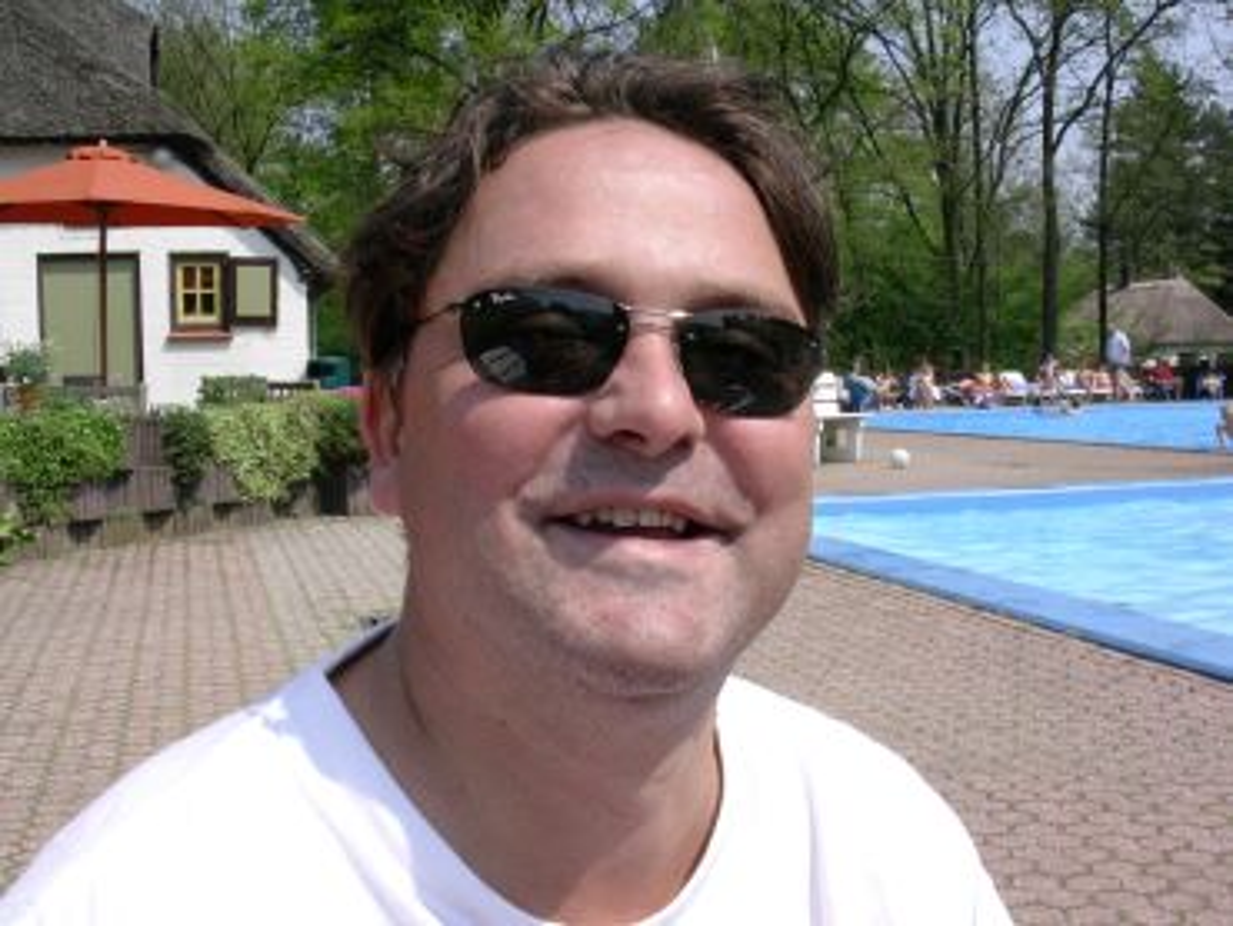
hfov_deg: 42.1
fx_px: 1604
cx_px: 616
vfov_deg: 32.2
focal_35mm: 45
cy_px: 463
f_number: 5.8
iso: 70
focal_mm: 6.7
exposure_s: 1/322
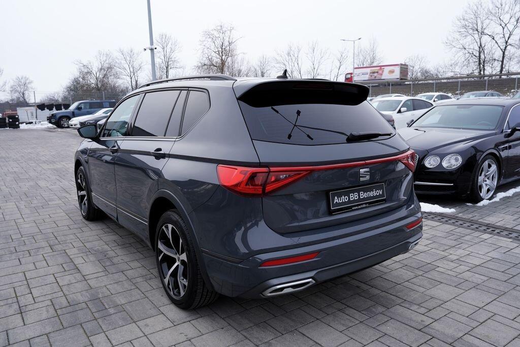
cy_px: 174
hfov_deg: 67.4
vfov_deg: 47.9
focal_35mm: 27
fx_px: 390
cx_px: 260
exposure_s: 1/100
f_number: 5.6
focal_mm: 27
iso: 100
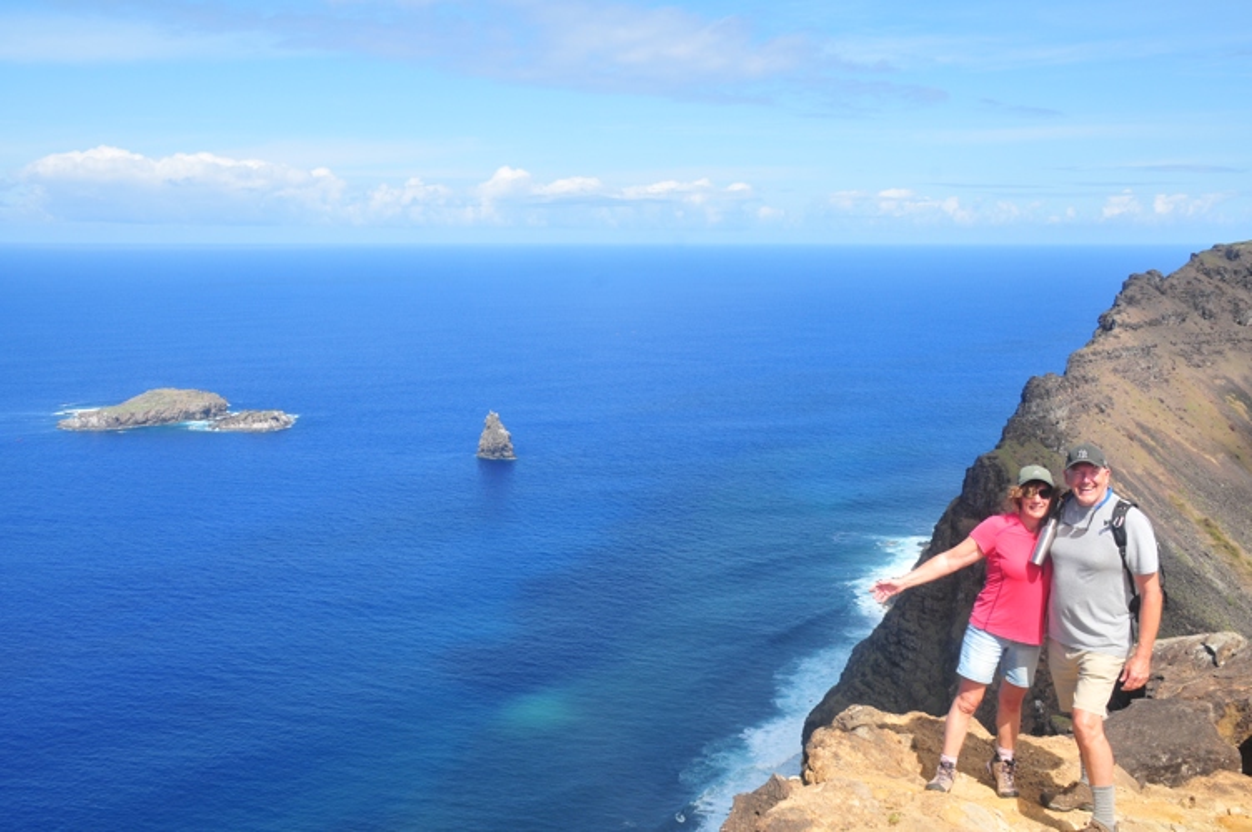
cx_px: 626
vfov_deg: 35.4
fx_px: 1303
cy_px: 416
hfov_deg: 51.3
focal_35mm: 38
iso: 400
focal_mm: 25
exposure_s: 1/400
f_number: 10
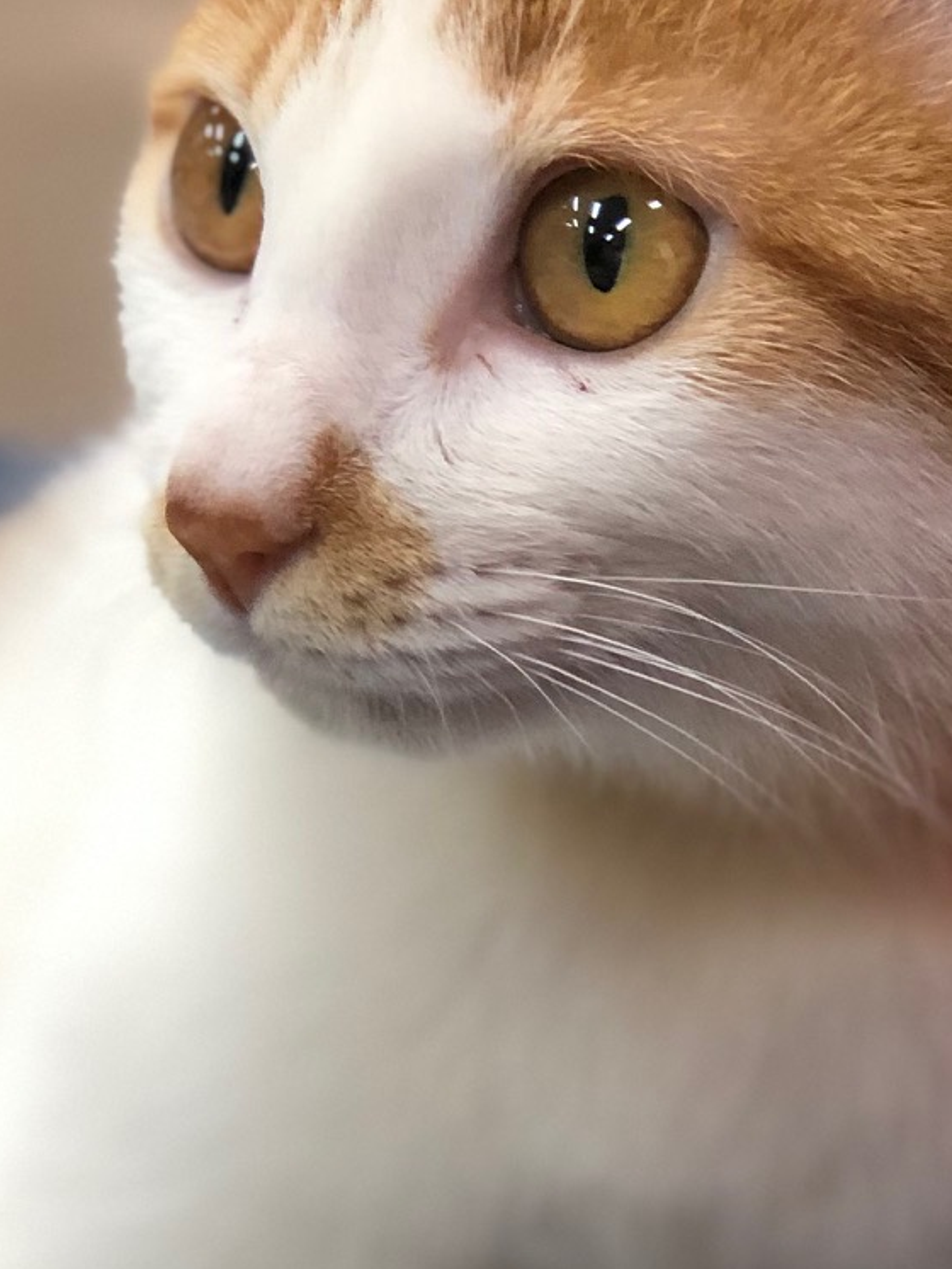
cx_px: 405
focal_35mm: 154
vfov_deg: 12.8
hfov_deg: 9.6
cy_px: 869
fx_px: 5644
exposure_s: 1/33
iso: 125
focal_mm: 6.6
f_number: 2.8
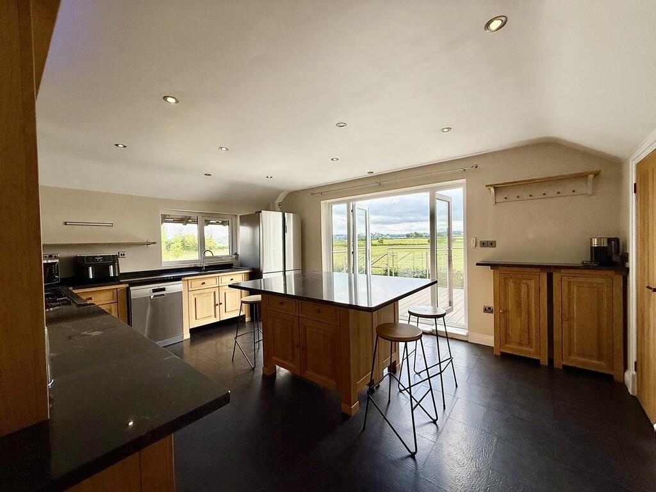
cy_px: 246
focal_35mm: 14
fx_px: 265
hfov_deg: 102.1
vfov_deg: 85.7
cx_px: 328
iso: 64
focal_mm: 2.22
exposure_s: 1/554
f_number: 2.2
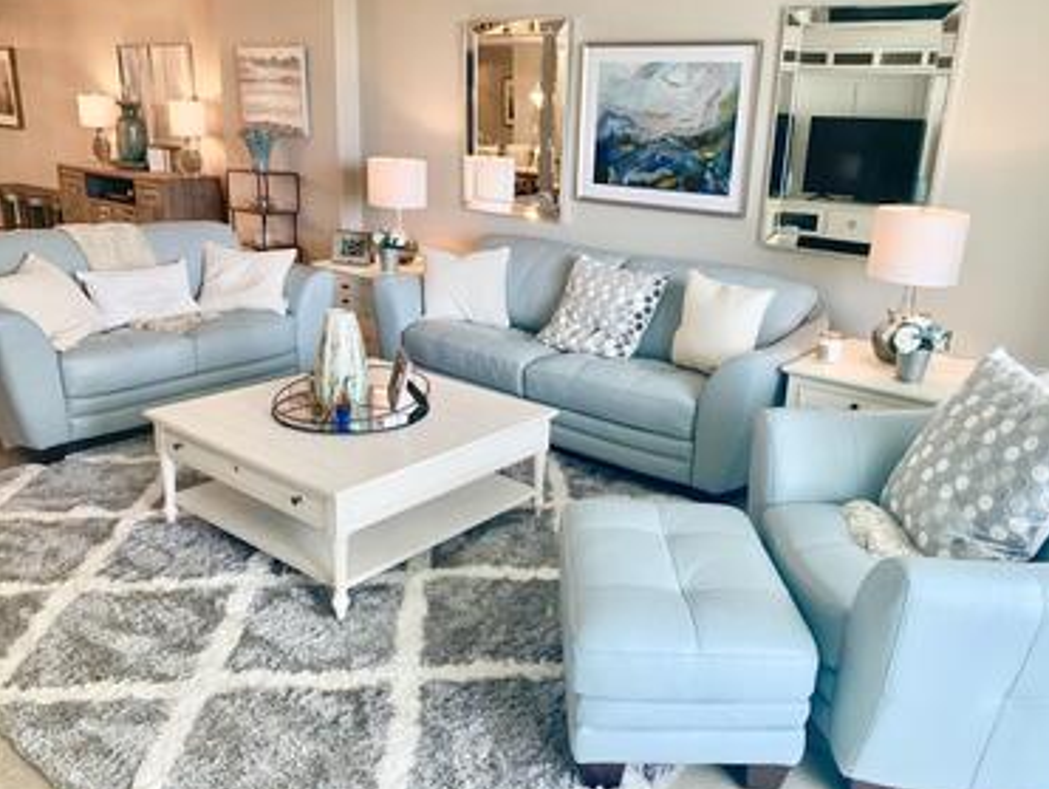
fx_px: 849
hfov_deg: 63.3
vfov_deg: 49.8
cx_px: 563
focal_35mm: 28
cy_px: 393
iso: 125
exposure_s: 1/60
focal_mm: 4.25
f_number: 1.8
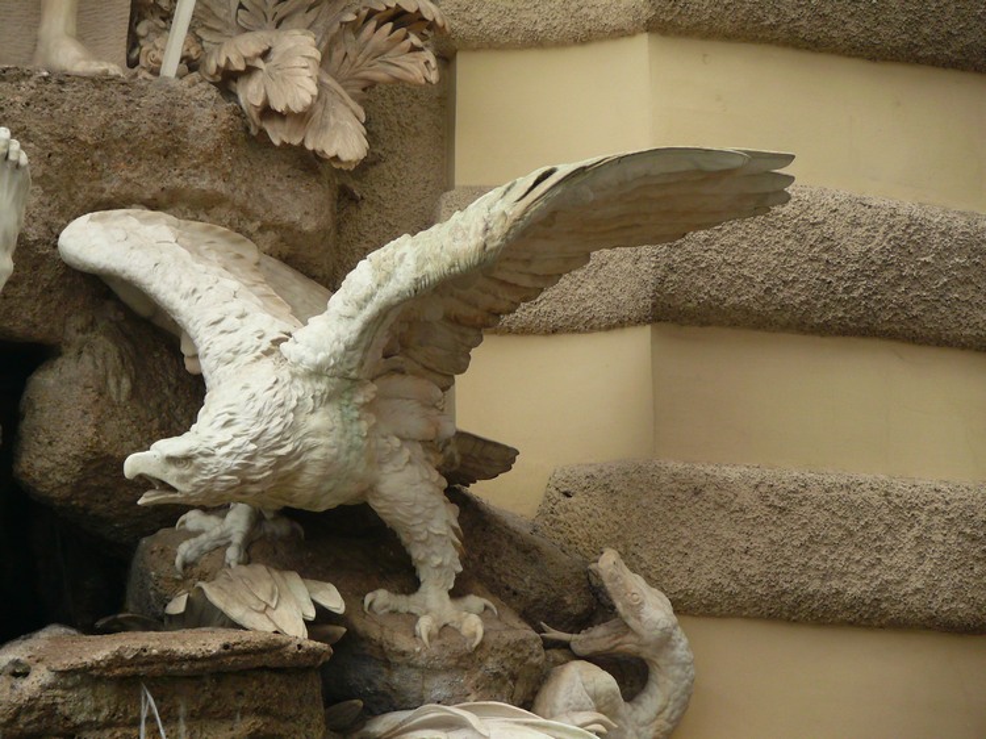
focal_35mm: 177
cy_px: 370
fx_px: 5040
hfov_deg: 11.2
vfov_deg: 8.4
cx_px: 493
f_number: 3.6
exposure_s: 1/20
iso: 200
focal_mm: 37.5
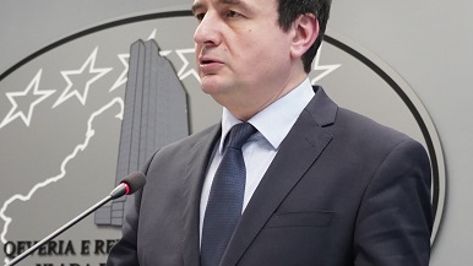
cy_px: 224
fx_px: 1931
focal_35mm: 154
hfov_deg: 14.0
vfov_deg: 7.9
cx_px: 246
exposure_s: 1/160
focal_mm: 63
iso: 4000
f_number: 5.6
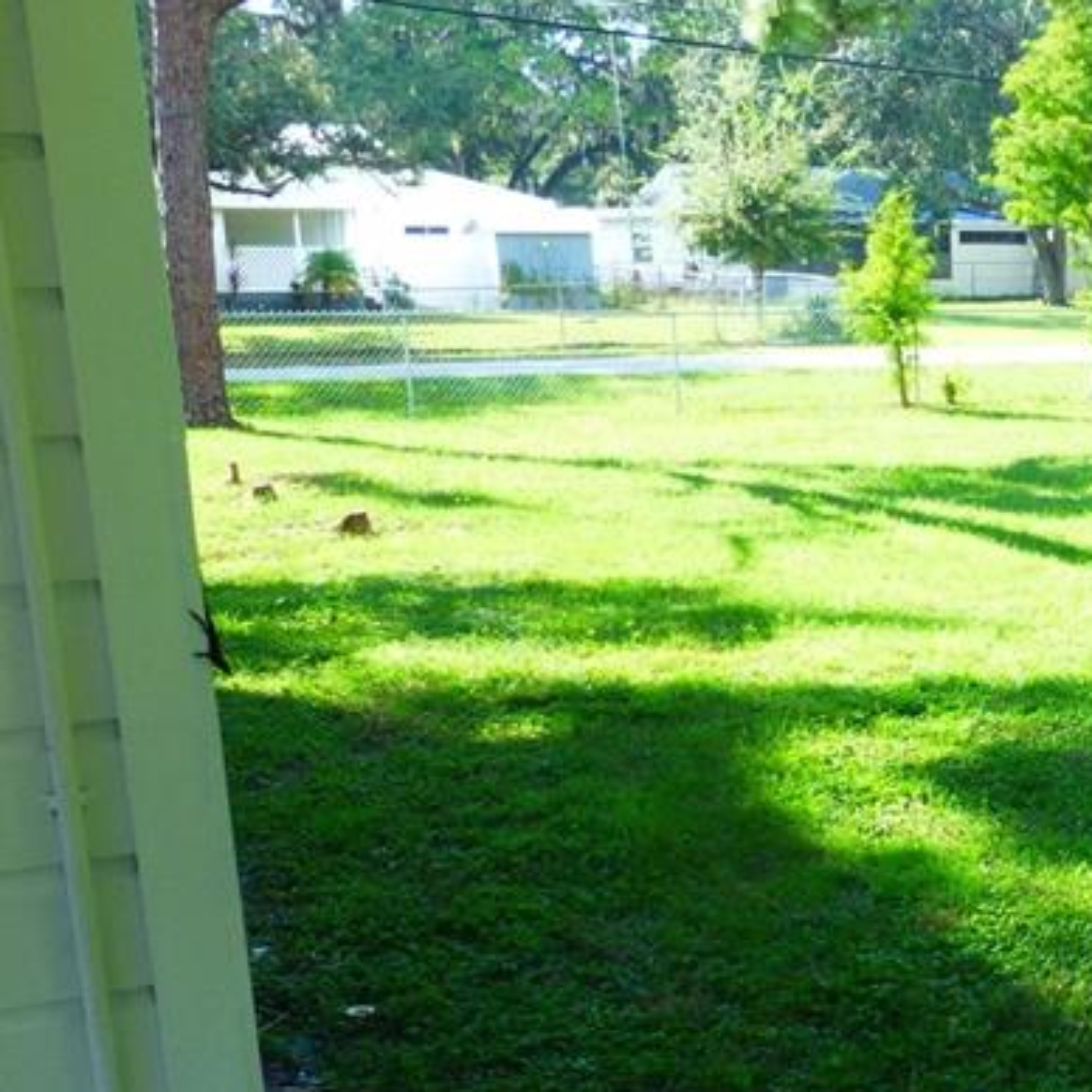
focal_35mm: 56
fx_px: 1999
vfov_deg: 30.3
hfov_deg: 27.8
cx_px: 1216
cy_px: 760
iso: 100
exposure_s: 1/125
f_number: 4
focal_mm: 4.3
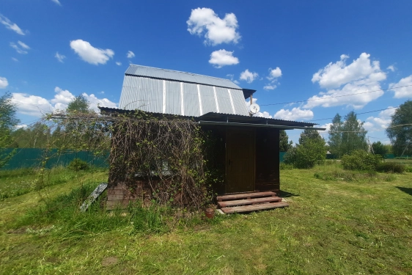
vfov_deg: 77.4
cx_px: 223
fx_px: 172
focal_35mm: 15
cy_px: 139
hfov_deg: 100.2
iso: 40
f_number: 2.2
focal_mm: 1.74
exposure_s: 1/1548
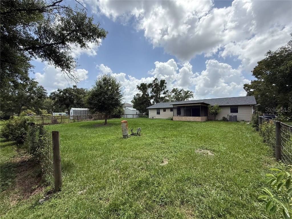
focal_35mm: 14
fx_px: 118
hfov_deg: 102.1
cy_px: 110
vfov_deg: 85.7
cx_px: 146
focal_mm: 2.22
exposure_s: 1/2410
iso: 50
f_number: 2.2
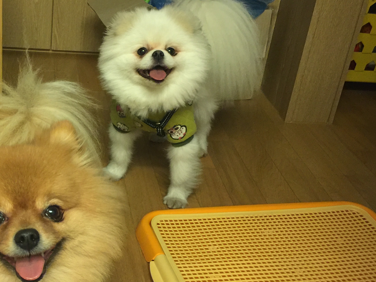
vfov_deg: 26.5
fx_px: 597
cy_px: 164
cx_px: 74
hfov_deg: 33.9
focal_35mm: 55
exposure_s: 1/15
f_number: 2.2
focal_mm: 4.15
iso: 125
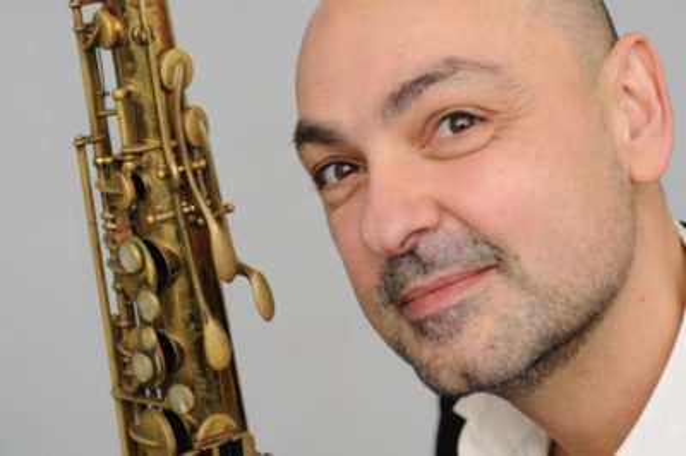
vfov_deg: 15.2
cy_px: 228
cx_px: 343
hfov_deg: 22.6
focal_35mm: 90
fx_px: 1714
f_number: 3.5
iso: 500
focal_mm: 60
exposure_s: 1/100
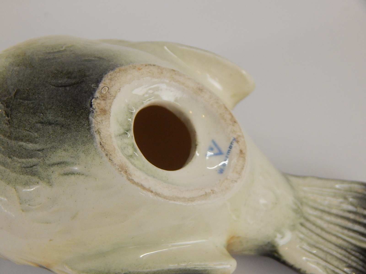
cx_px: 183
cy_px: 137
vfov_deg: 13.0
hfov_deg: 17.3
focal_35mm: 114
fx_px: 1205
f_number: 4.6
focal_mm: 20.5
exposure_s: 1/100
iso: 400
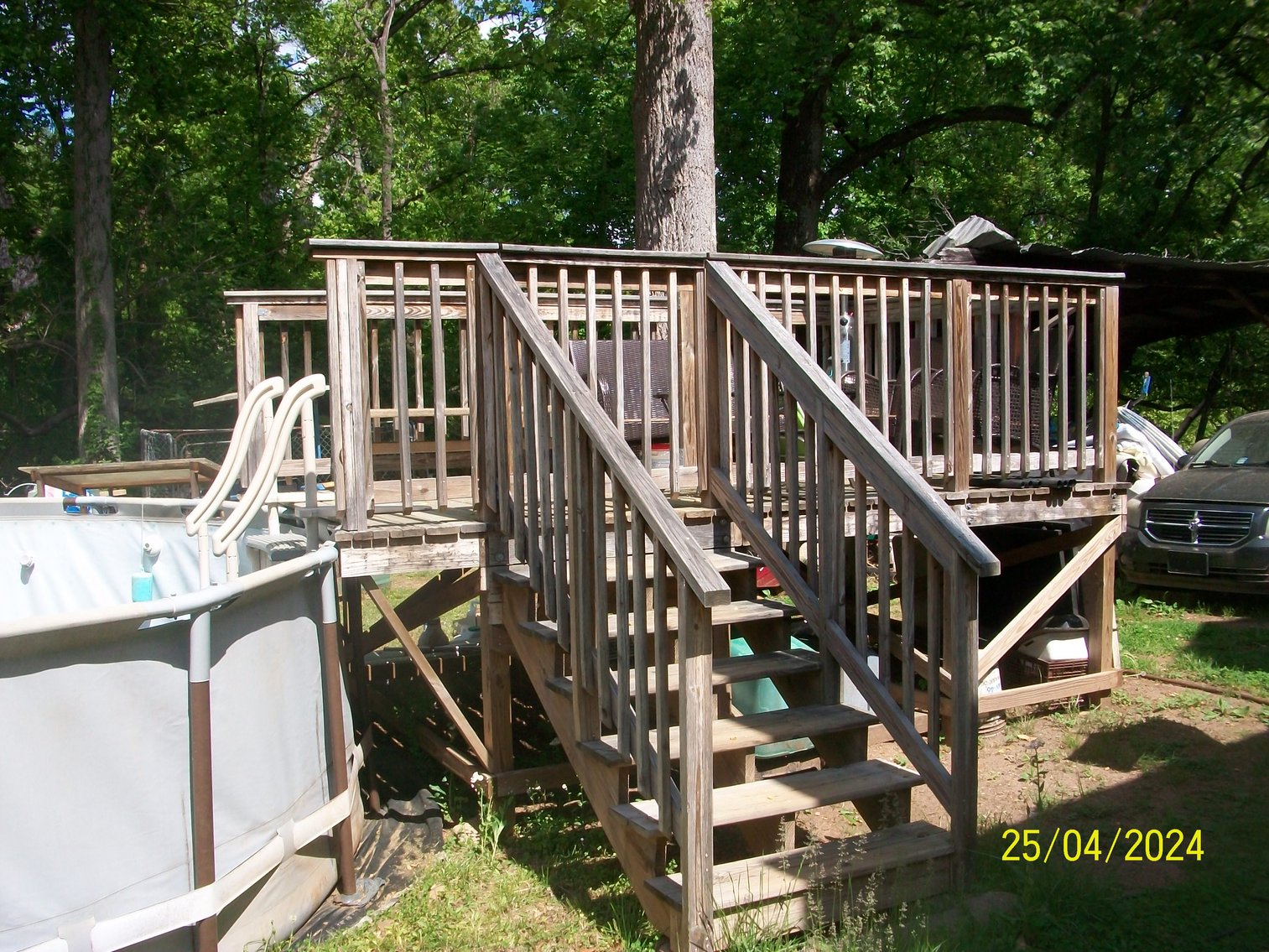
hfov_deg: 54.0
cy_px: 476
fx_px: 1247
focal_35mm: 34
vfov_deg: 41.8
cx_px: 634
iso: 80
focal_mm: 5.7
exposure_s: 1/320
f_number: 5.5
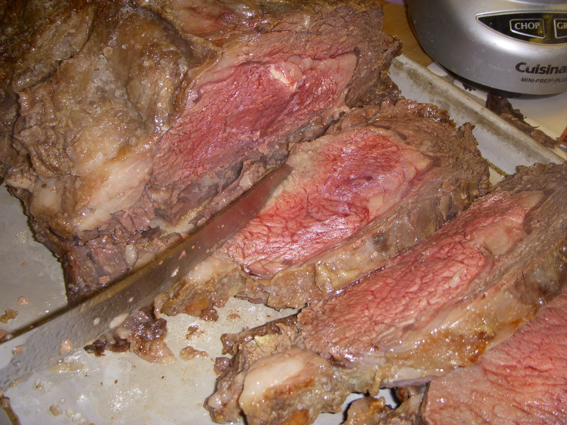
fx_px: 770
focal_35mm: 47
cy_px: 212
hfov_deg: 40.4
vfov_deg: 30.9
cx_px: 284
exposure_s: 1/30
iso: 100
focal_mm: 7.9
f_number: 3.4
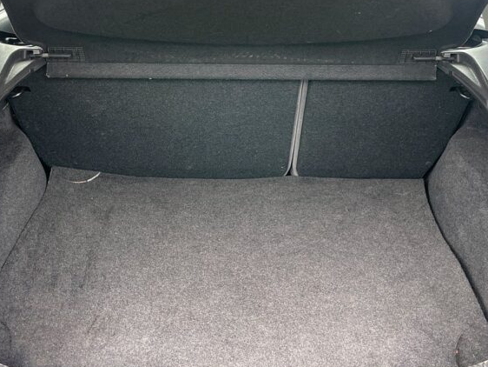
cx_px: 238
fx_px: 522
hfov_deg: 50.1
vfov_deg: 38.3
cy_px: 124
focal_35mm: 37
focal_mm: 4.2
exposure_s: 1/121
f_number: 1.6
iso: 50
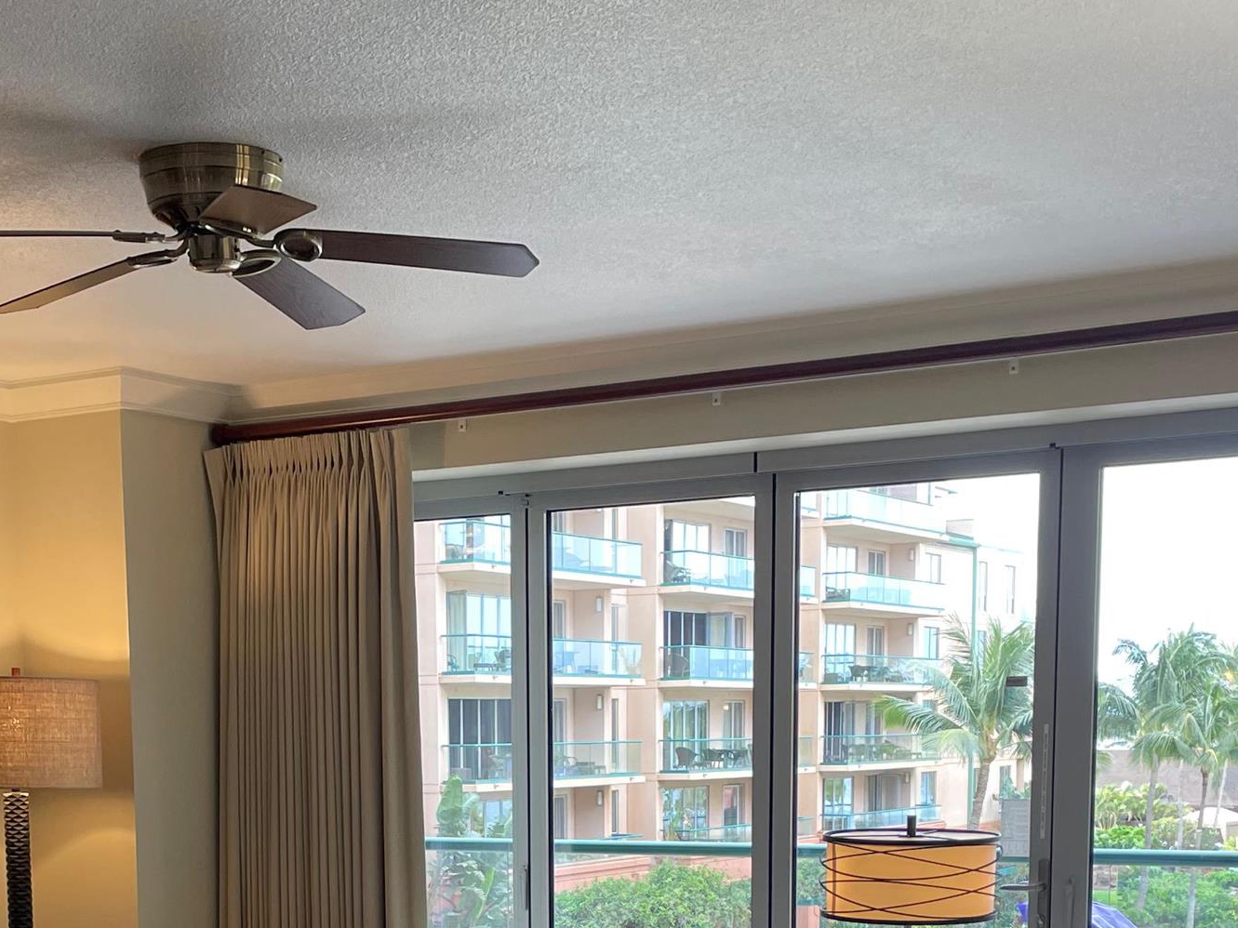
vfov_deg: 23.0
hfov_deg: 32.0
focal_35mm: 60
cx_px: 459
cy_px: 1025
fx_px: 2146
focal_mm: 4.2
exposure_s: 1/120
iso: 64
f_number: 1.6
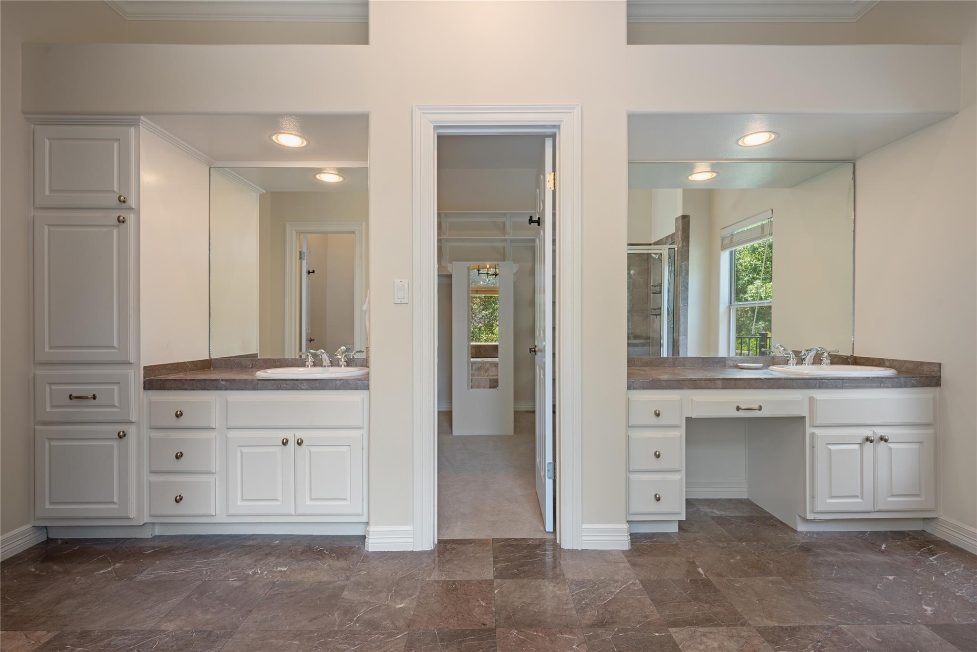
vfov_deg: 72.0
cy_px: 326
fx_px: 448
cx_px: 488
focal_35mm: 16
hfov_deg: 95.0
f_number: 8
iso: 100
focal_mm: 16.5
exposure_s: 1/6
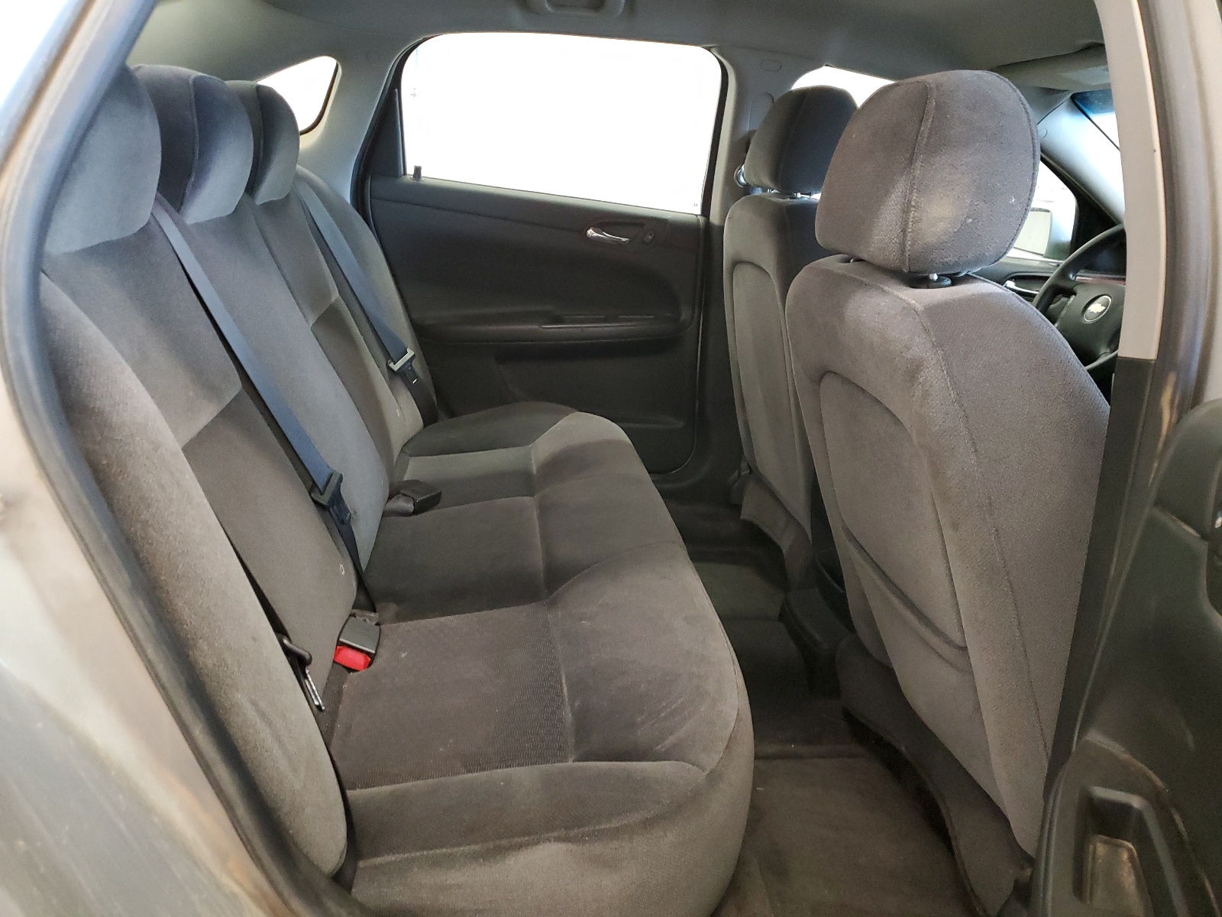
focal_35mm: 26
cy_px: 458
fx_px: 918
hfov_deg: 67.3
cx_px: 611
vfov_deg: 53.1
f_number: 1.5
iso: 364
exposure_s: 1/40
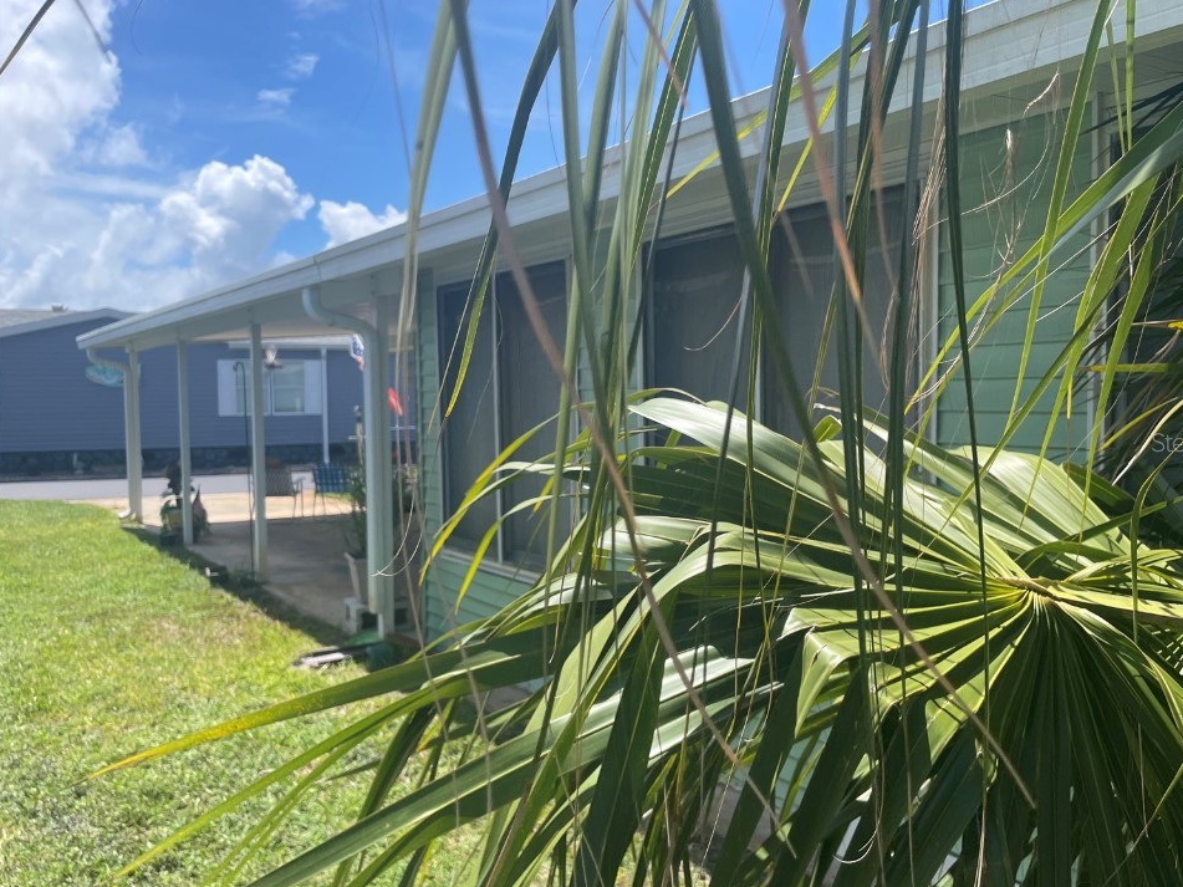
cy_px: 442
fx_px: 957
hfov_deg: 63.4
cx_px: 632
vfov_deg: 49.7
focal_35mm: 28
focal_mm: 4.2
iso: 32
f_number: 1.6
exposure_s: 1/2212
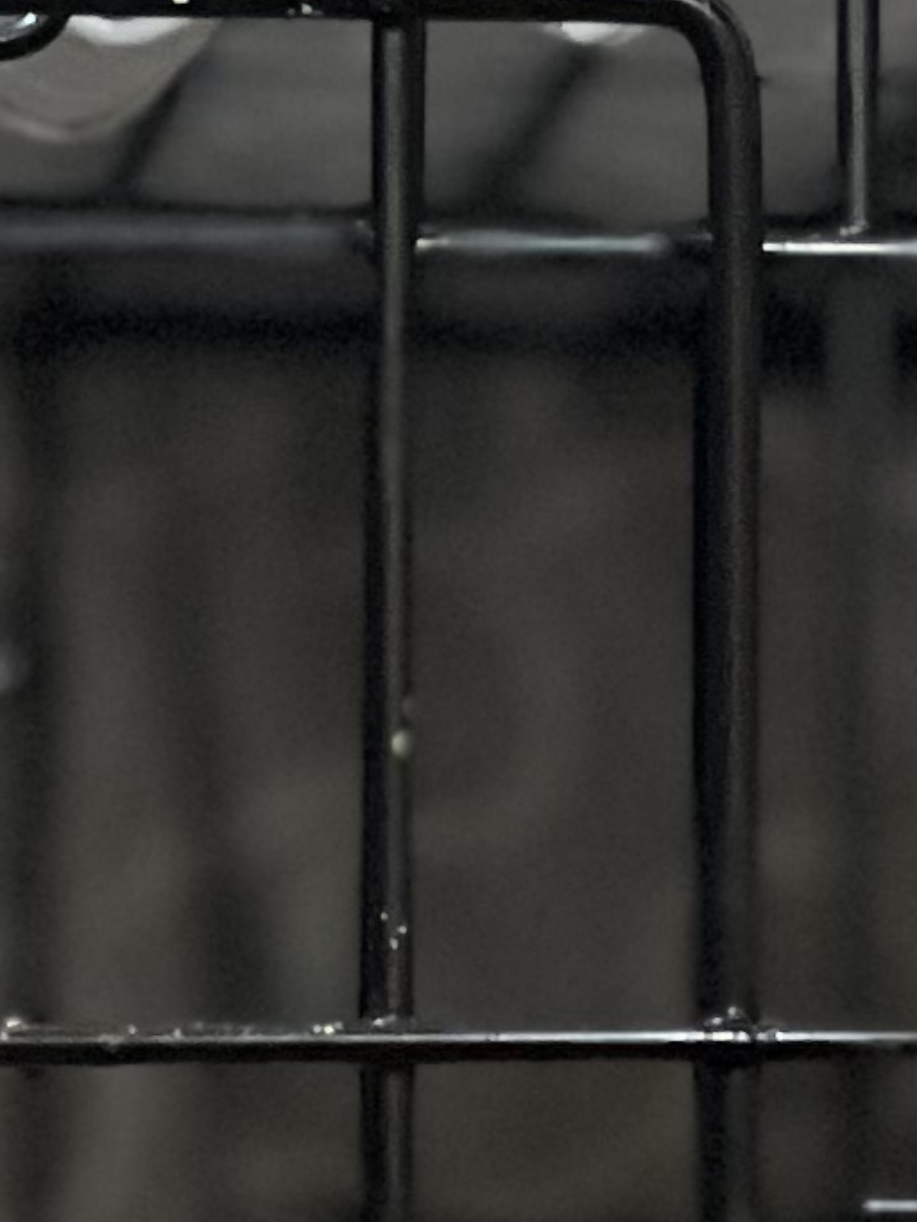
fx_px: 16061
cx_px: 482
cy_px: -1287
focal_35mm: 455
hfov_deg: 3.3
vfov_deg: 4.3
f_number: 2.8
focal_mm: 9
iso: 320
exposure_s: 1/30
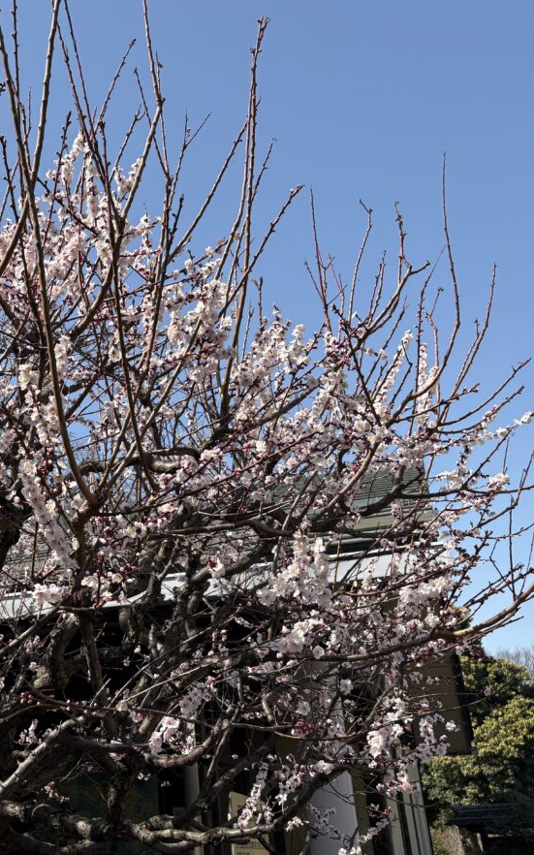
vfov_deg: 49.3
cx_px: 66
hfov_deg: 30.7
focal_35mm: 40
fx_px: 932
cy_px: 439
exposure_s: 1/2639
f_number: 1.6
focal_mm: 5.96
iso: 50
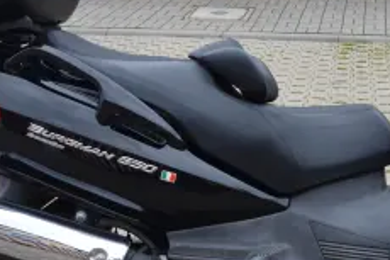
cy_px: 117
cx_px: 359
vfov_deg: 18.2
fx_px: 812
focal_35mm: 75
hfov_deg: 26.0
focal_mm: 18
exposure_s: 1/80
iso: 100
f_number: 6.3
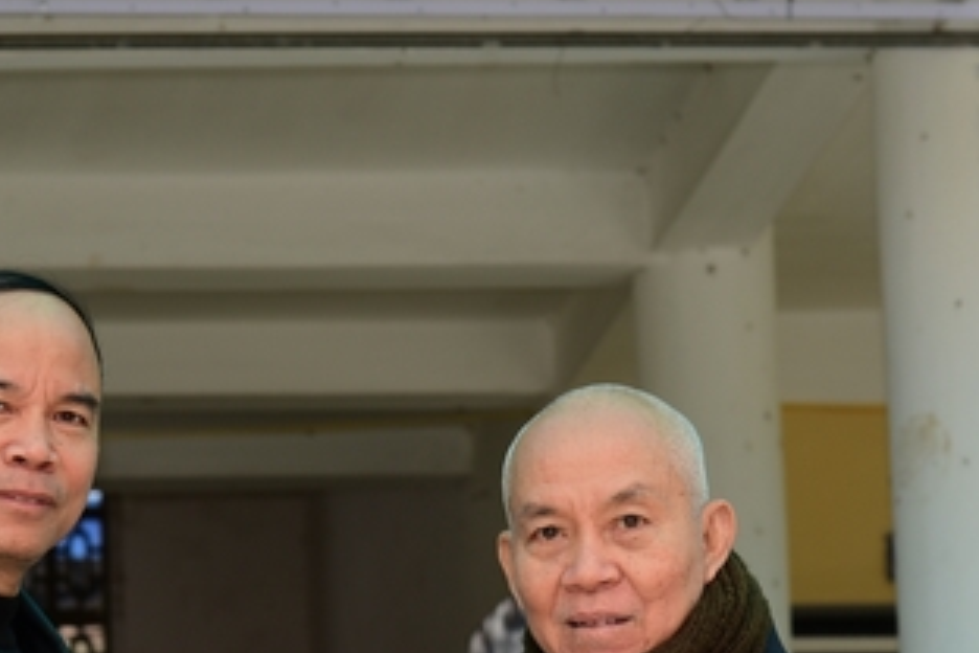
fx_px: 4650
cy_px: 600
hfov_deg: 12.0
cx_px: 348
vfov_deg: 8.0
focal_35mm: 171
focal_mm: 82
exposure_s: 1/100
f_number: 6.3
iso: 320
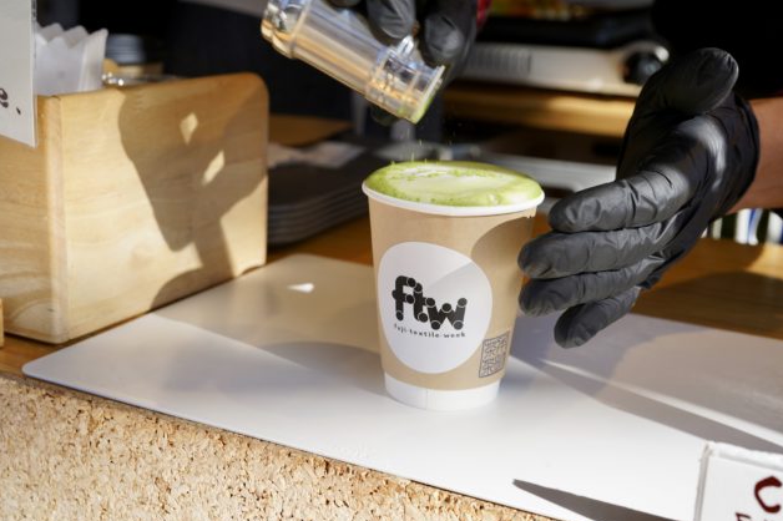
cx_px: 396
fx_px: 1109
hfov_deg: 38.9
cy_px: 265
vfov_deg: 26.5
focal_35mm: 51
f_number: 7.1
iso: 160
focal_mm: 50
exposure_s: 1/160
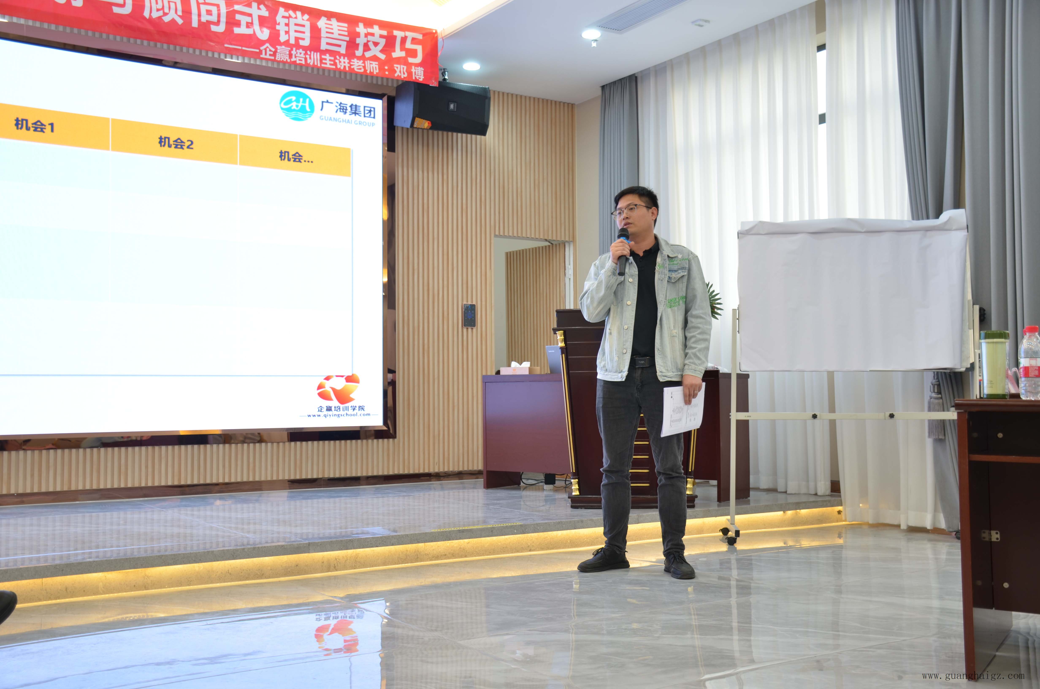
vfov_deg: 34.1
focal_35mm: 39
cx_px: 520
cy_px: 344
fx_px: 1124
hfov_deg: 49.6
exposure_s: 1/13
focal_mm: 26
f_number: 5
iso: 100
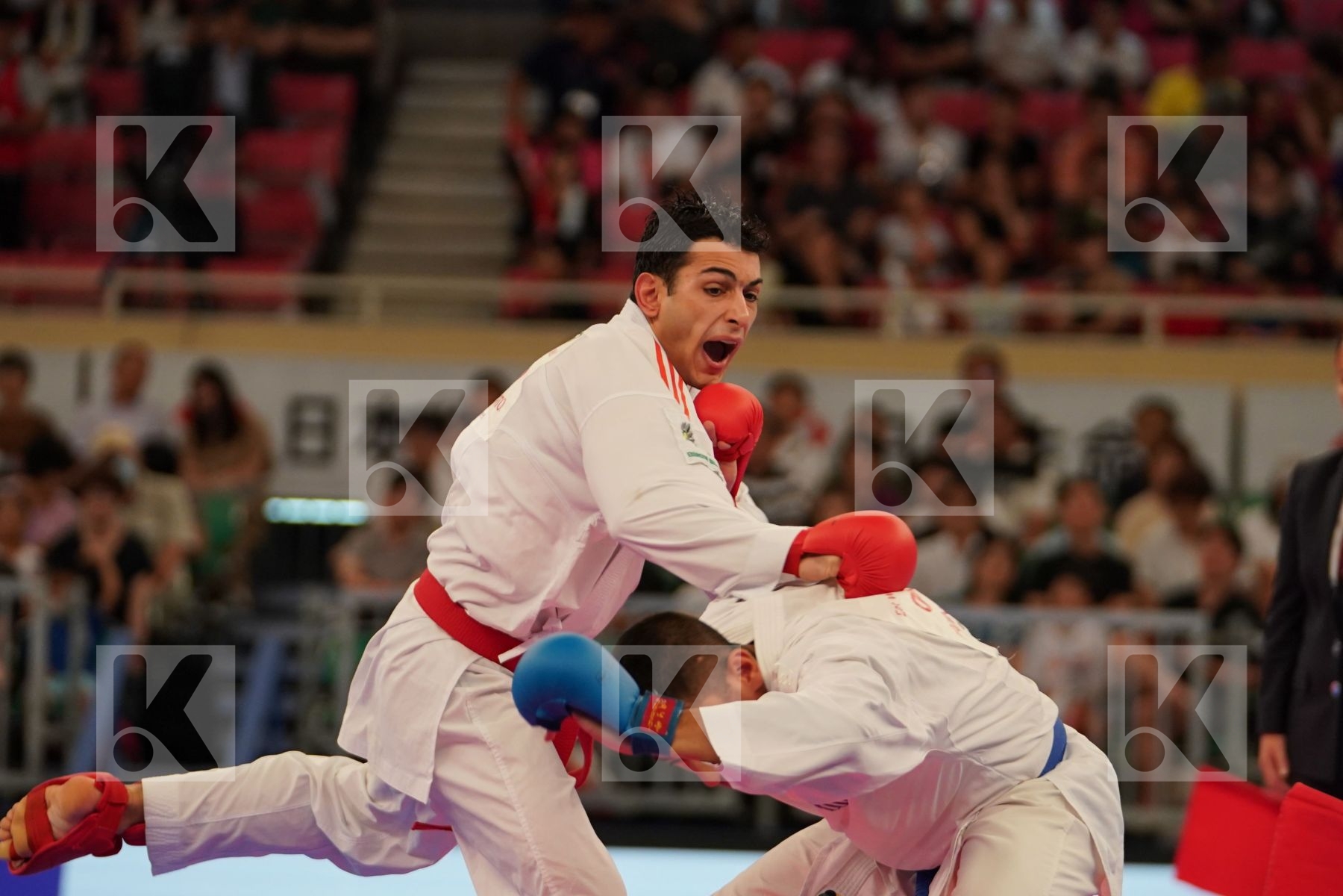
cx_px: 672
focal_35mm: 204
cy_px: 448
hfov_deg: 10.1
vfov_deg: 6.7
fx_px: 7610
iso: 1600
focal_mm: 136
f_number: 2.8
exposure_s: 1/1000
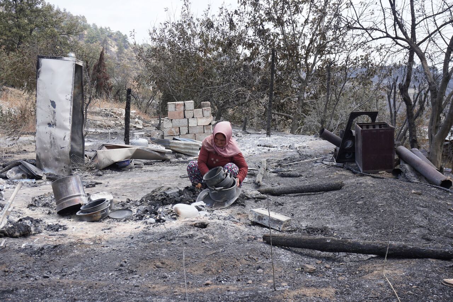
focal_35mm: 39
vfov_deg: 34.2
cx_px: 226
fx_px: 491
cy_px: 151
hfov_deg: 49.6
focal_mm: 26
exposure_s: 1/125
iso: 100
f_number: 8
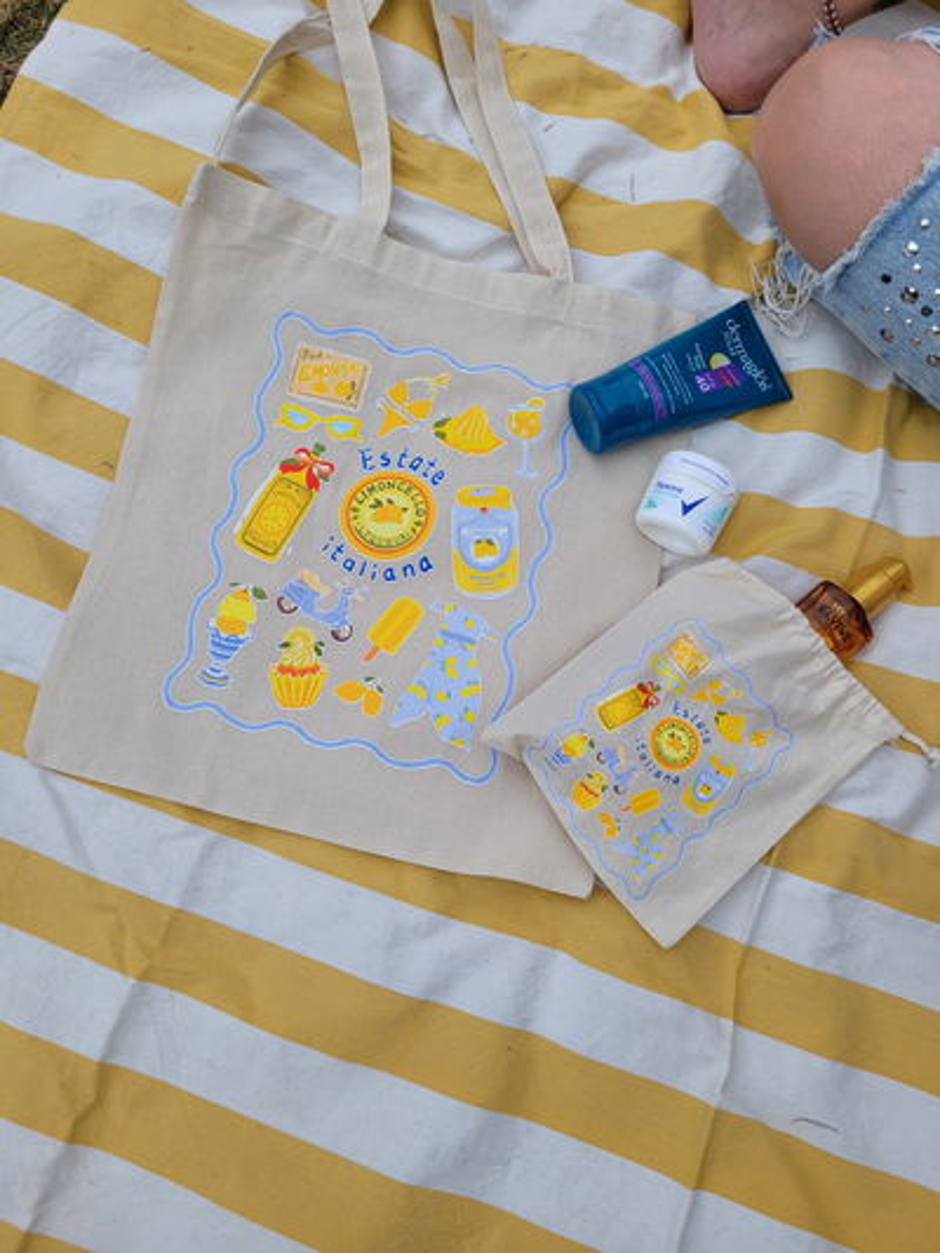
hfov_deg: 53.1
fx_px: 941
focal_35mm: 26
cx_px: 470
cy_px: 626
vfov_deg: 67.3
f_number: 1.8
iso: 40
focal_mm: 5.4
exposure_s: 1/992
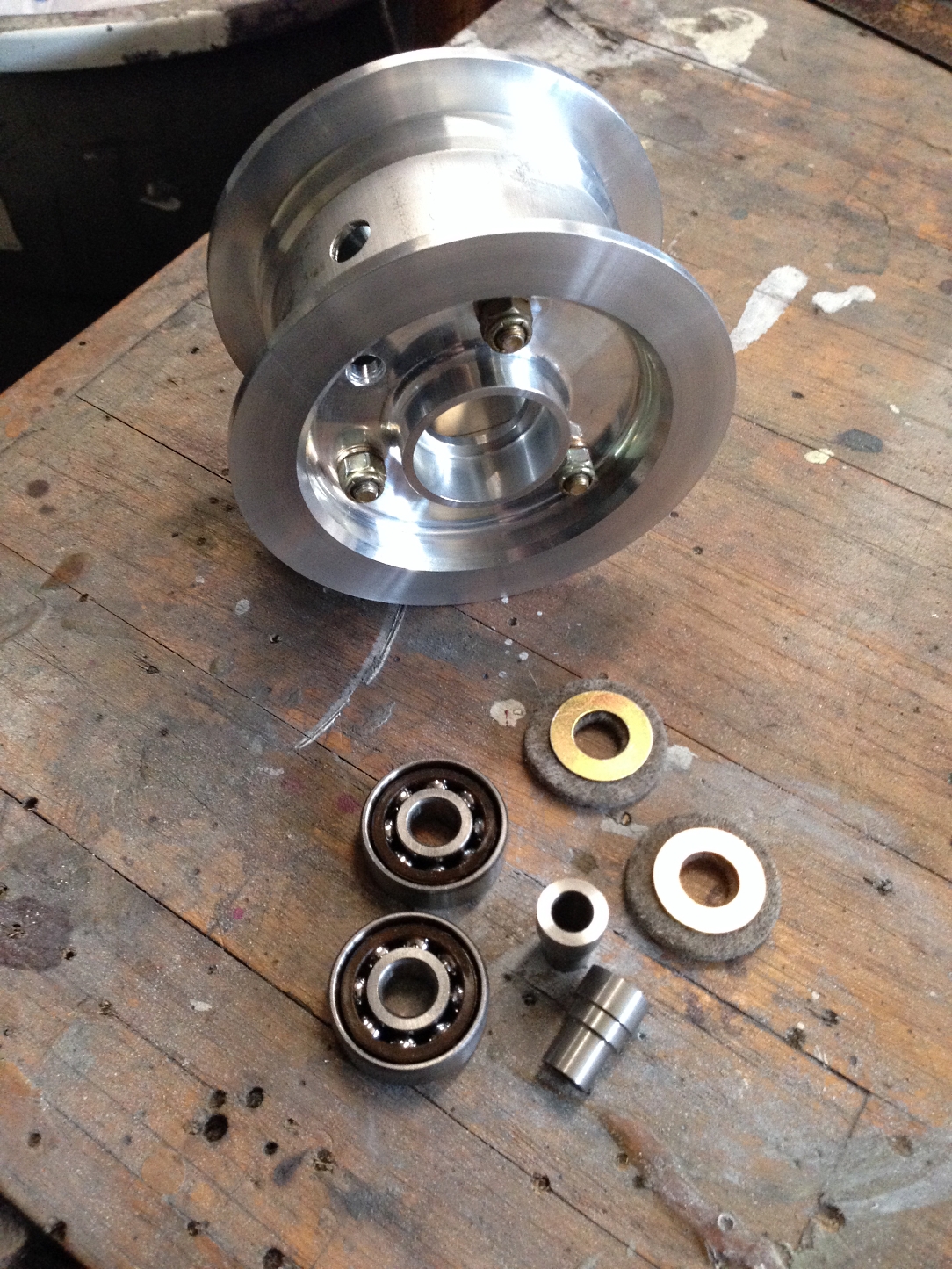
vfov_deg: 55.3
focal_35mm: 33
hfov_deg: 43.0
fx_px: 1210
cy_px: 634
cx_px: 476
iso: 320
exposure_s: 1/20
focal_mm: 4.12
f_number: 2.4
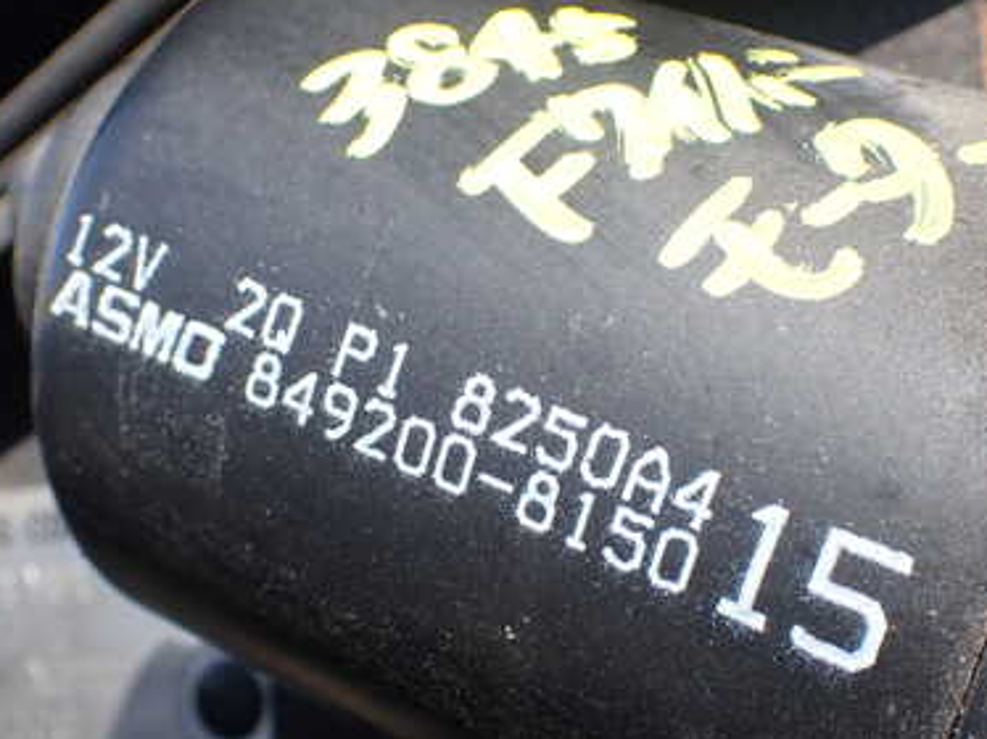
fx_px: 1738
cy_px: 438
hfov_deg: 31.7
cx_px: 467
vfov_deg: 24.0
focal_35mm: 61
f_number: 3.5
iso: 100
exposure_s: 1/200
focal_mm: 6.83
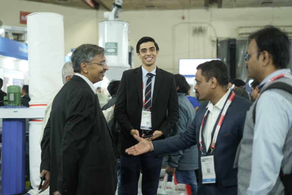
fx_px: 406
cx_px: 146
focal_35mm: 50
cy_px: 98
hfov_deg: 39.6
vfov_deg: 27.0
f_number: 2.2
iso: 320
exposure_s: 1/100
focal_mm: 50
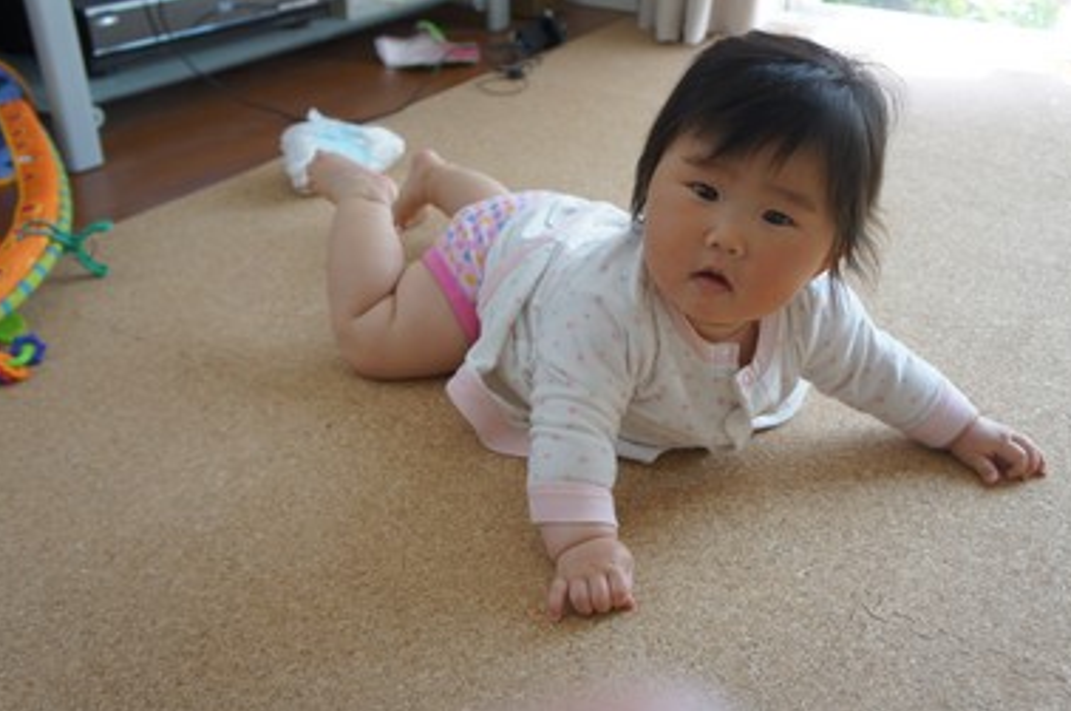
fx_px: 1085
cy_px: 374
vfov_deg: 36.3
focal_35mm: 37
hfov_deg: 52.5
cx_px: 544
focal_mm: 23
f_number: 4
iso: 200
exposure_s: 1/60
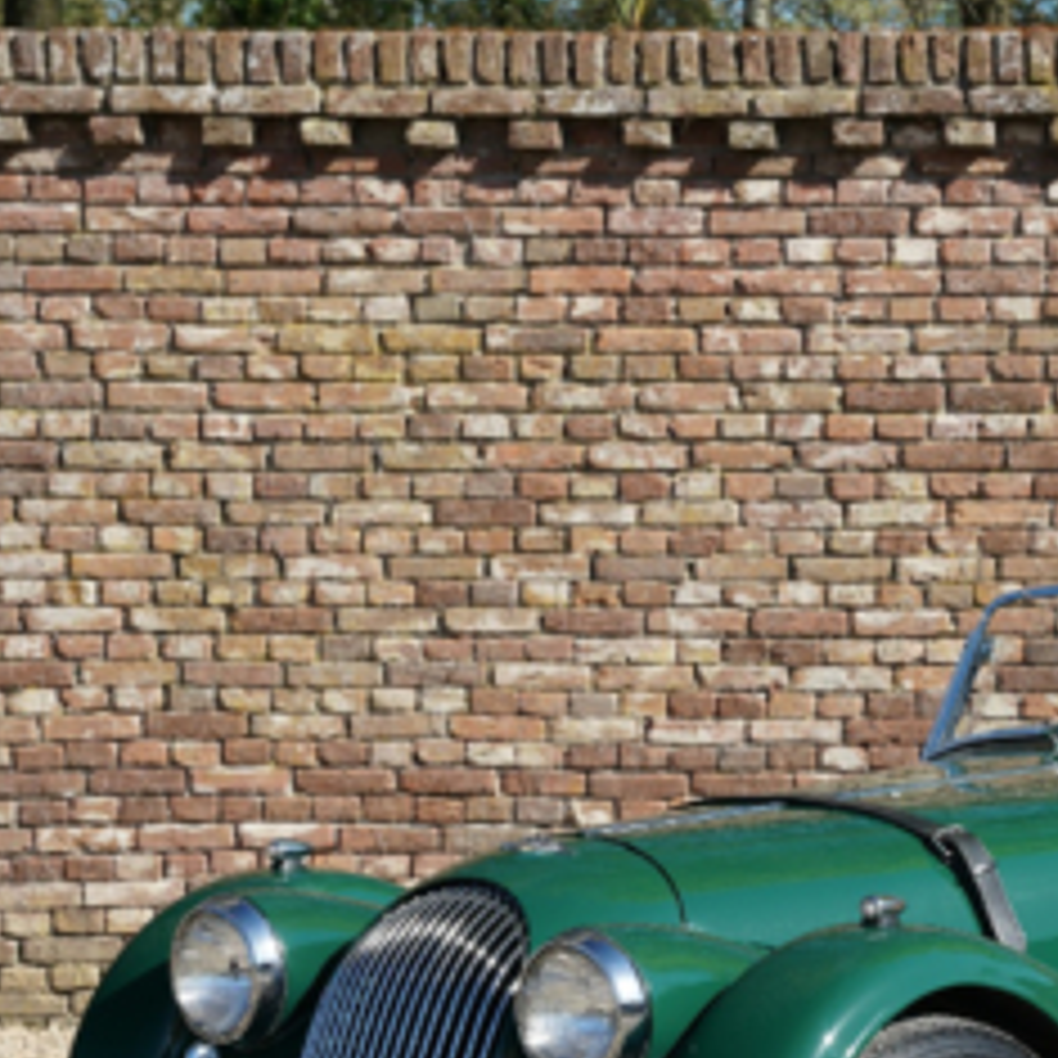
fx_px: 4068
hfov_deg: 14.6
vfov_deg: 14.7
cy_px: 837
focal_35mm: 118
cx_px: 999
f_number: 6.3
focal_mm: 54.3
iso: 100
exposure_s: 1/125
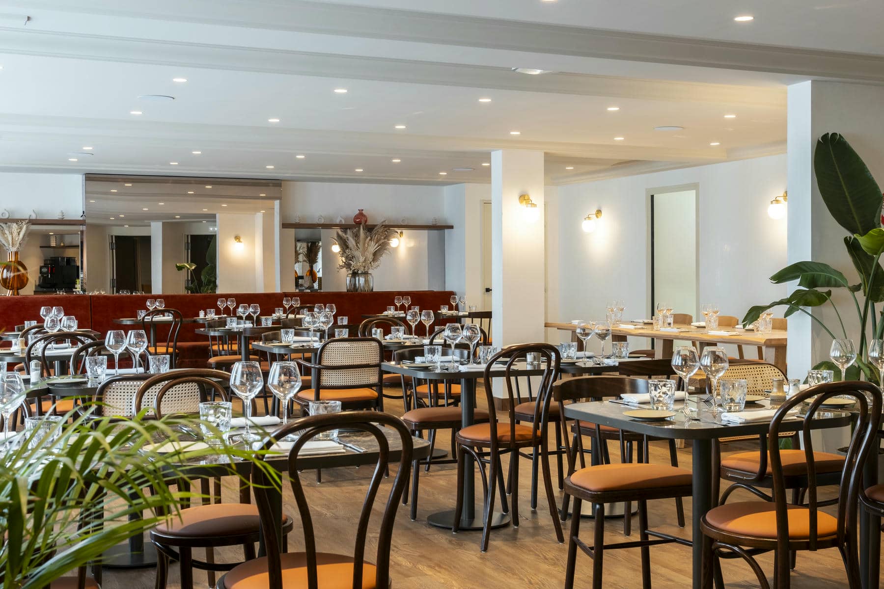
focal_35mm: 43
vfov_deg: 31.2
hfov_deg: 45.4
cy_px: 294
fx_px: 1056
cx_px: 442
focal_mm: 28.4
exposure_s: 1/5
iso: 80
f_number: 8
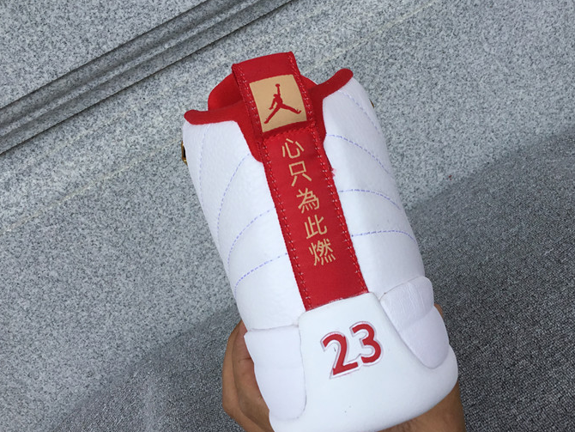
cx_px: 306
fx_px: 615
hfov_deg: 50.1
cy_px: 199
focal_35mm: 37
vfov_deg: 38.7
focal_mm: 3.3
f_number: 2.4
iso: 25
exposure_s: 1/431
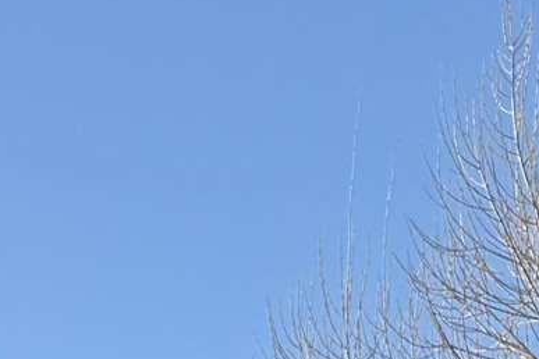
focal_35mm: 198
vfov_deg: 6.3
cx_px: -38
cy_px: 1148
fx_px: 2964
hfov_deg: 10.3
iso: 80
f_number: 1.78
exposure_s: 1/2299
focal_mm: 6.76
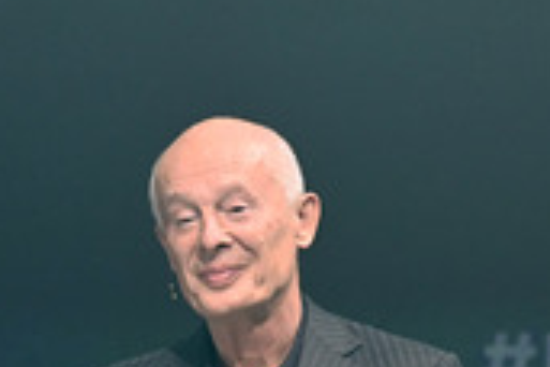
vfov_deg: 1.0
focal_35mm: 1315
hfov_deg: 1.6
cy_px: 406
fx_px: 20089
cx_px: 114
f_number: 6.3
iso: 6400
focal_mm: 500
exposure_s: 1/400
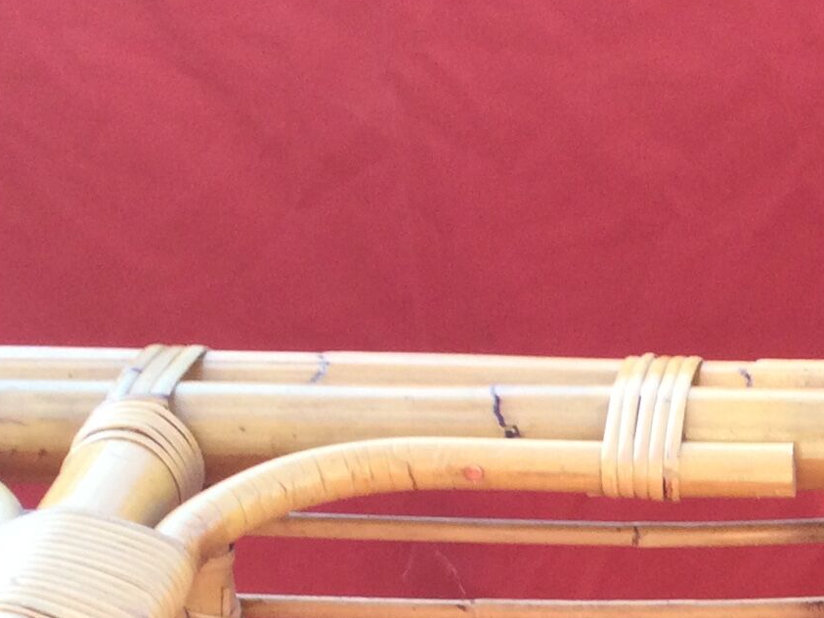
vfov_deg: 11.5
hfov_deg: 15.6
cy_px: 1107
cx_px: 1067
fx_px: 2856
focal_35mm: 120
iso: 25
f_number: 2.4
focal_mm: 3.3
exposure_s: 1/100
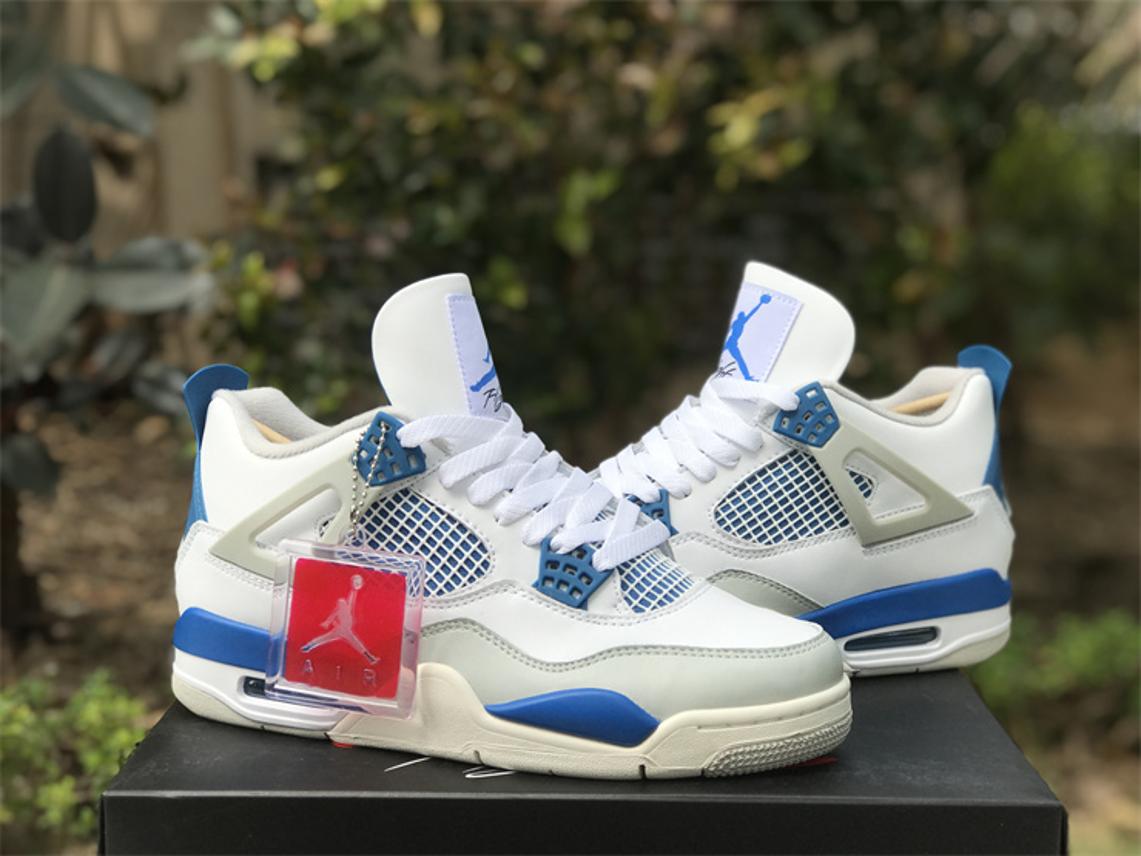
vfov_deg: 25.7
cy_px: 428
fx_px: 1879
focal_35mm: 57
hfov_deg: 33.8
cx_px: 570
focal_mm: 6.6
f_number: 2.8
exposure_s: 1/870
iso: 20
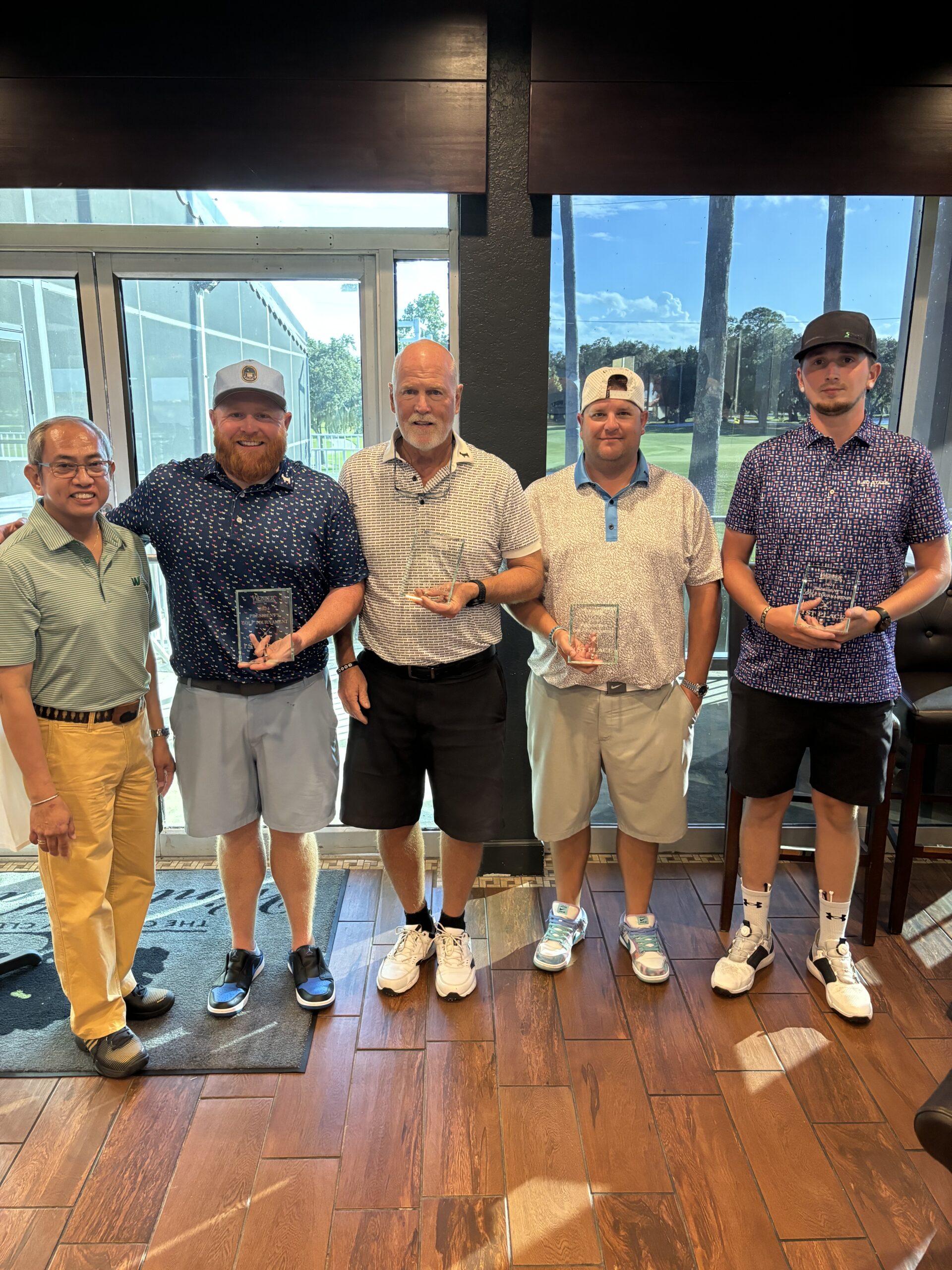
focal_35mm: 26
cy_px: 635
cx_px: 476
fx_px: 953
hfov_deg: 53.1
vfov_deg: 67.3
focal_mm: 5.96
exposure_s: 1/60
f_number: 1.6
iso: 400
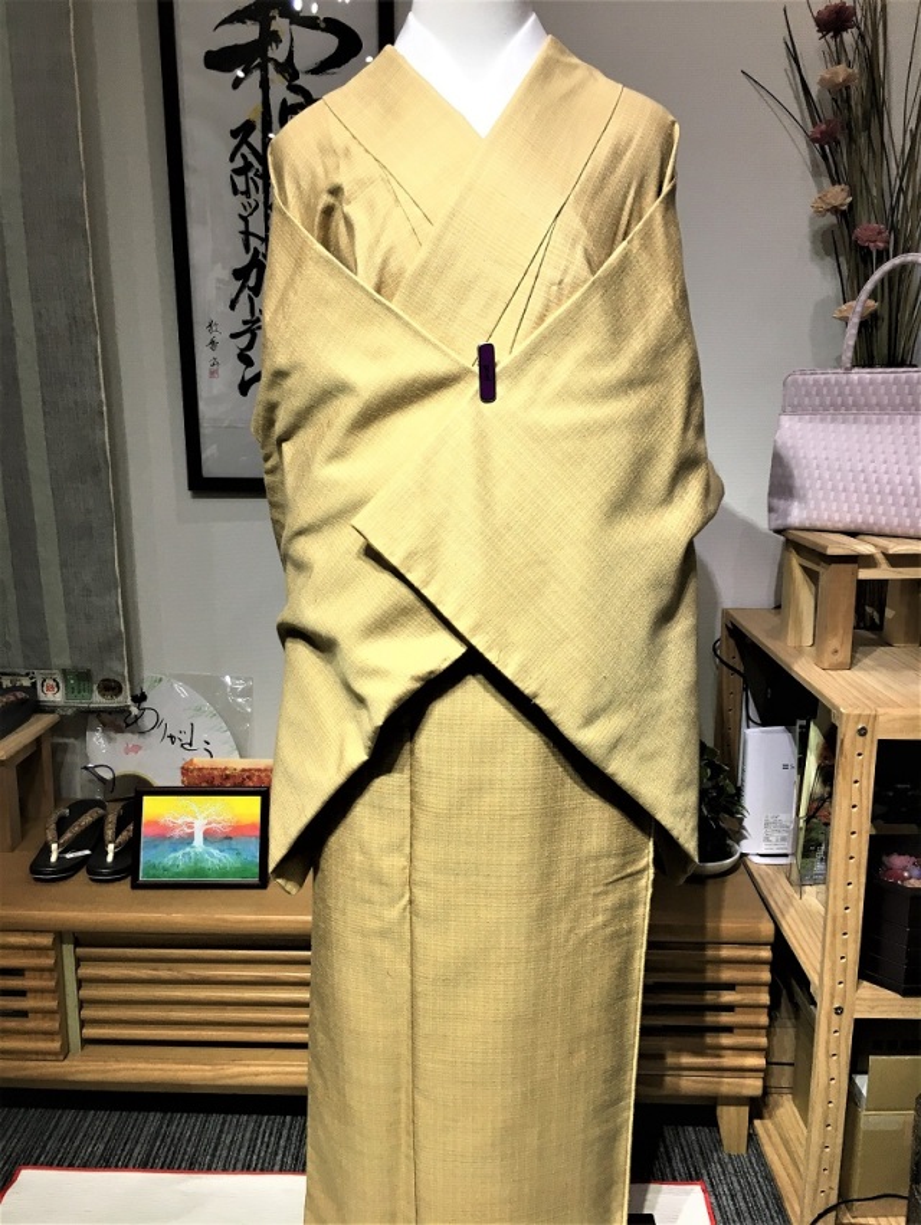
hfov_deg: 48.3
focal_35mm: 29
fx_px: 1028
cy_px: 612
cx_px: 460
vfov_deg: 61.6
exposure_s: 1/30
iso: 25
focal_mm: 4.15
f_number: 2.2
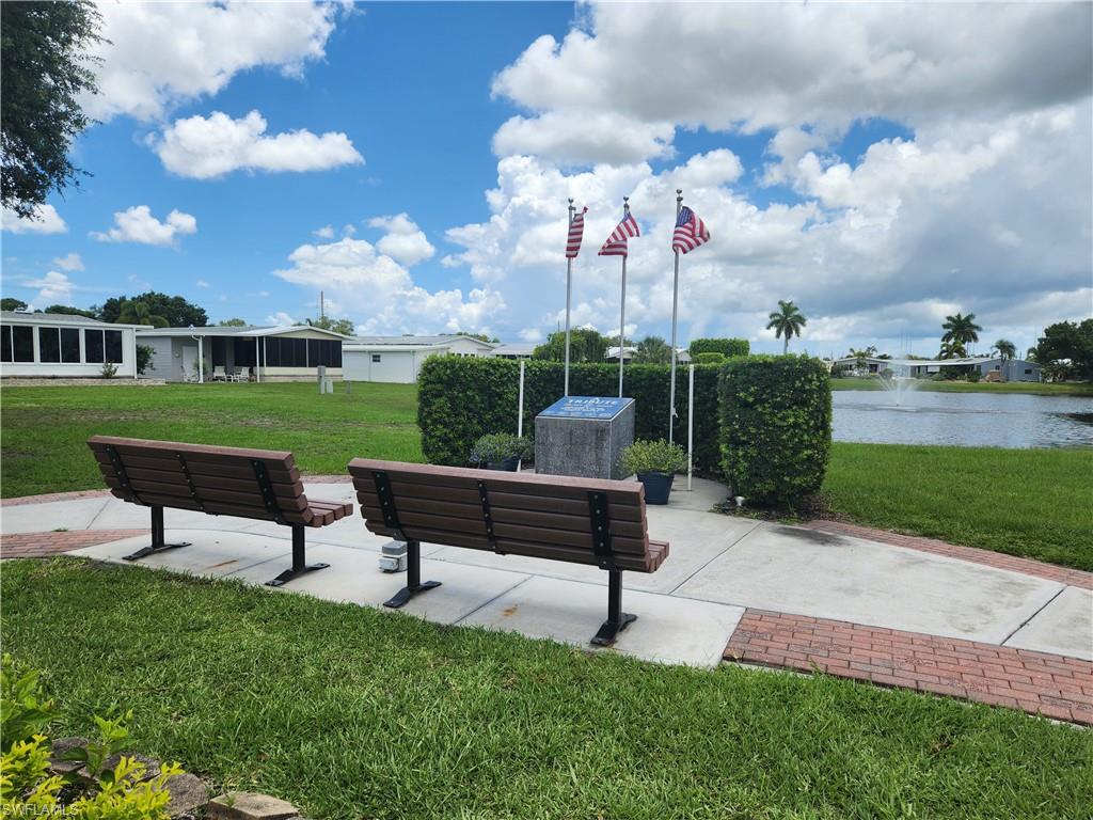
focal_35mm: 23
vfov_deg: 58.9
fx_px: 726
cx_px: 546
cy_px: 410
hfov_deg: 73.9
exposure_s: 1/1920
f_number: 1.8
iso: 20
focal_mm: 5.4
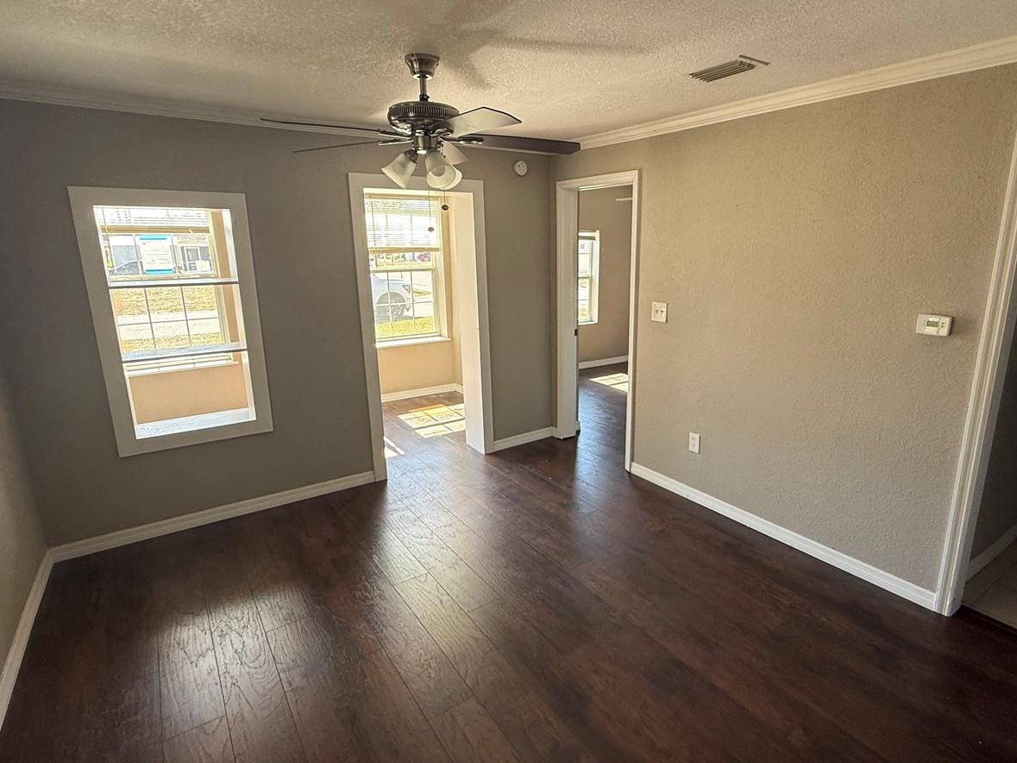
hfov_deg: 84.5
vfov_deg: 68.7
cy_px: 376
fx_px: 558
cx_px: 544
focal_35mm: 19
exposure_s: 1/99
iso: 80
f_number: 2.2
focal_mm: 2.22
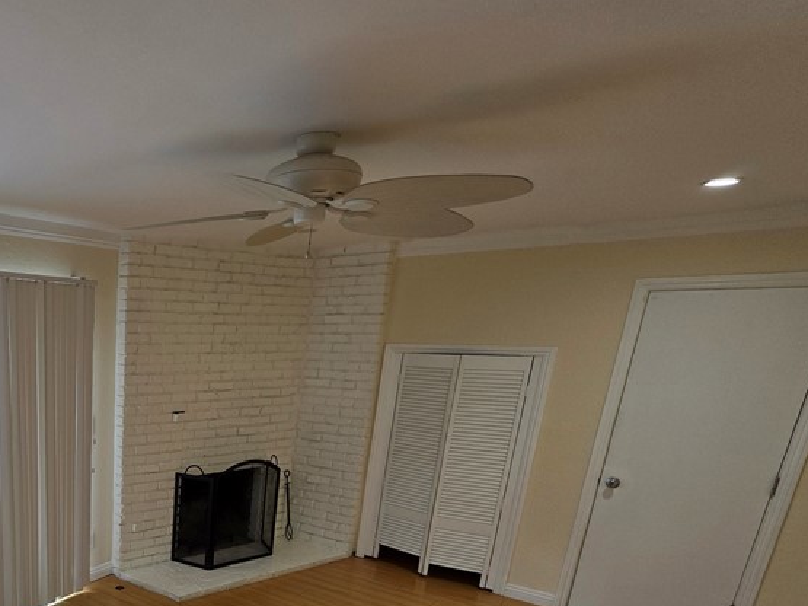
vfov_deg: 52.4
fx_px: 560
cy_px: 501
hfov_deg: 61.3
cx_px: 92
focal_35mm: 24
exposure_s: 1/120
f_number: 1.9
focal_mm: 2.2
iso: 80
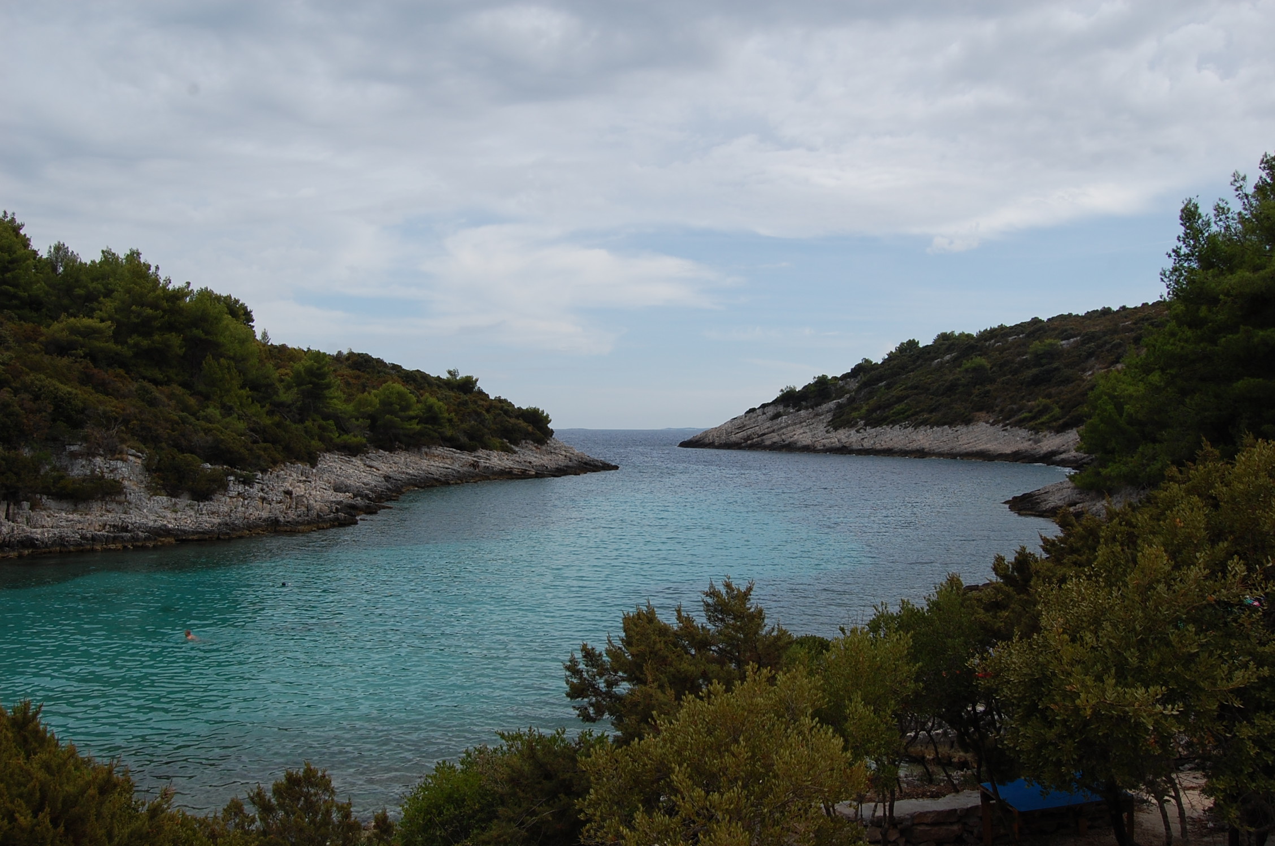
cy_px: 423
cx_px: 638
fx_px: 955
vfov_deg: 47.8
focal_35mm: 27
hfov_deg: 67.5
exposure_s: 1/320
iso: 200
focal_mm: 18
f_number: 9
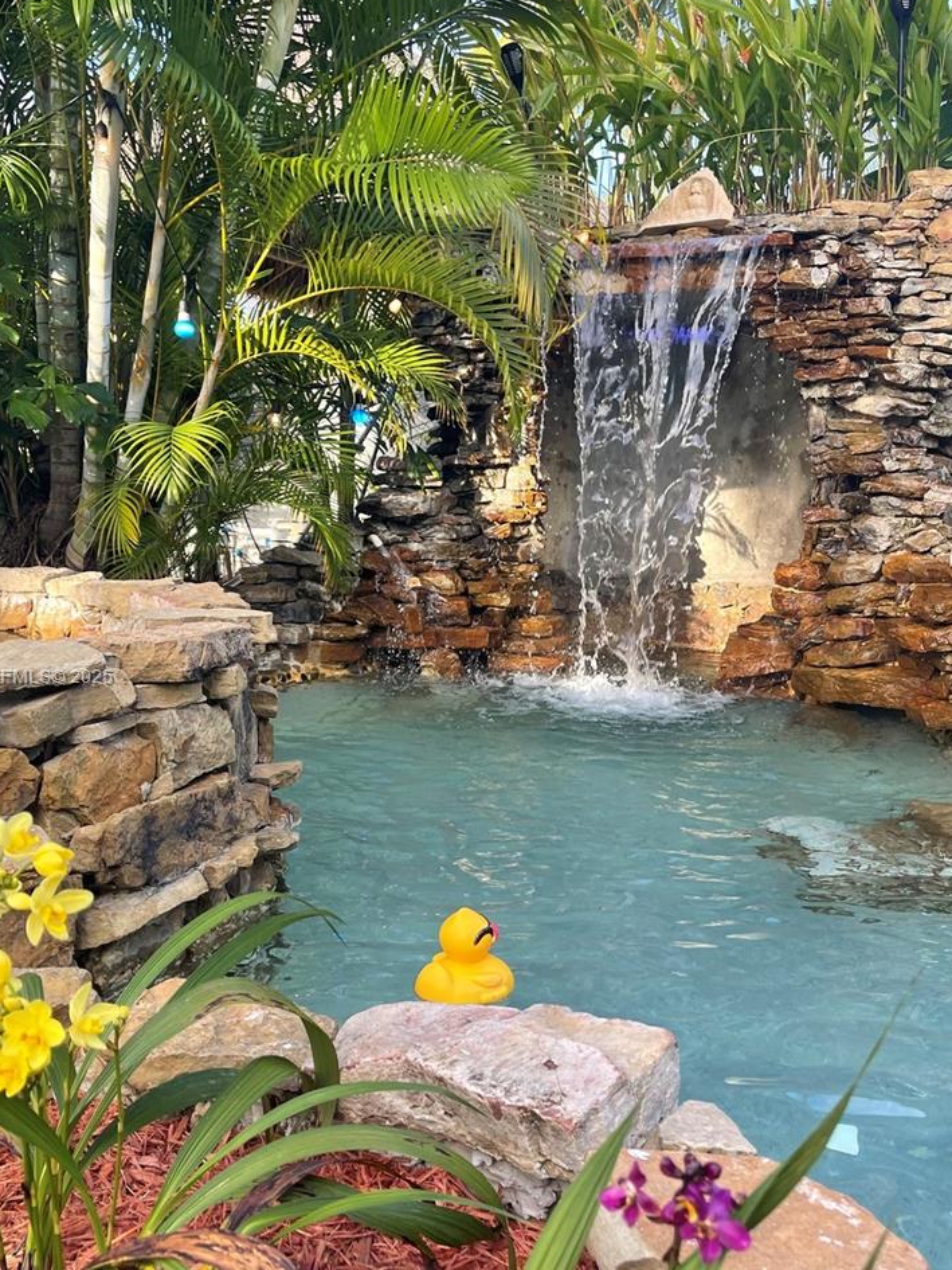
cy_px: 679
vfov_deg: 55.3
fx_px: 1210
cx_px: 469
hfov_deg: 43.0
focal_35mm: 33
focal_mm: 5.1
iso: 40
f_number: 1.6
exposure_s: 1/121
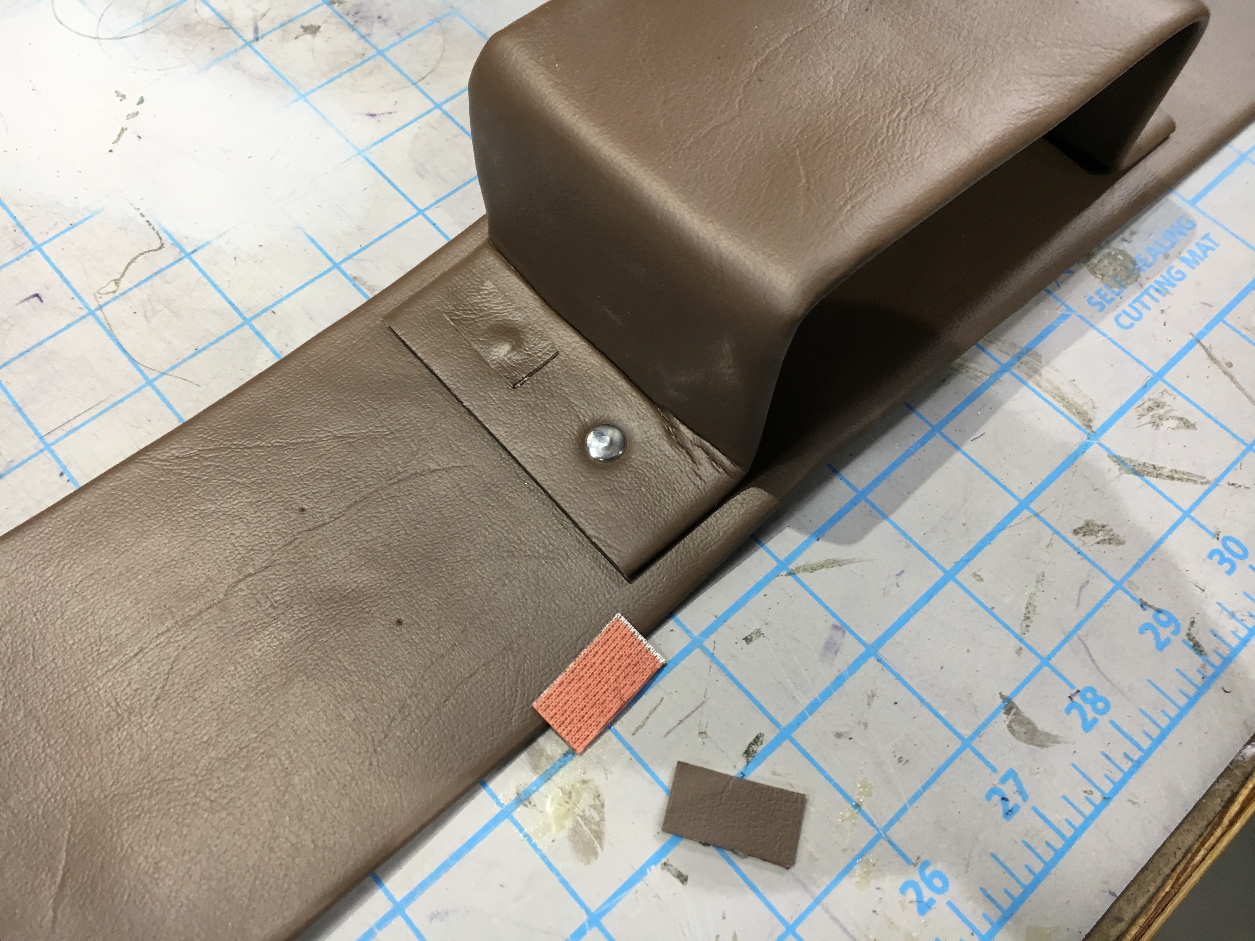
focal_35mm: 29
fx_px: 1051
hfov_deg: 61.7
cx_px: 628
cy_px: 470
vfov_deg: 48.2
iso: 40
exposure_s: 1/30
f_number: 2.2
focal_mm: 4.15
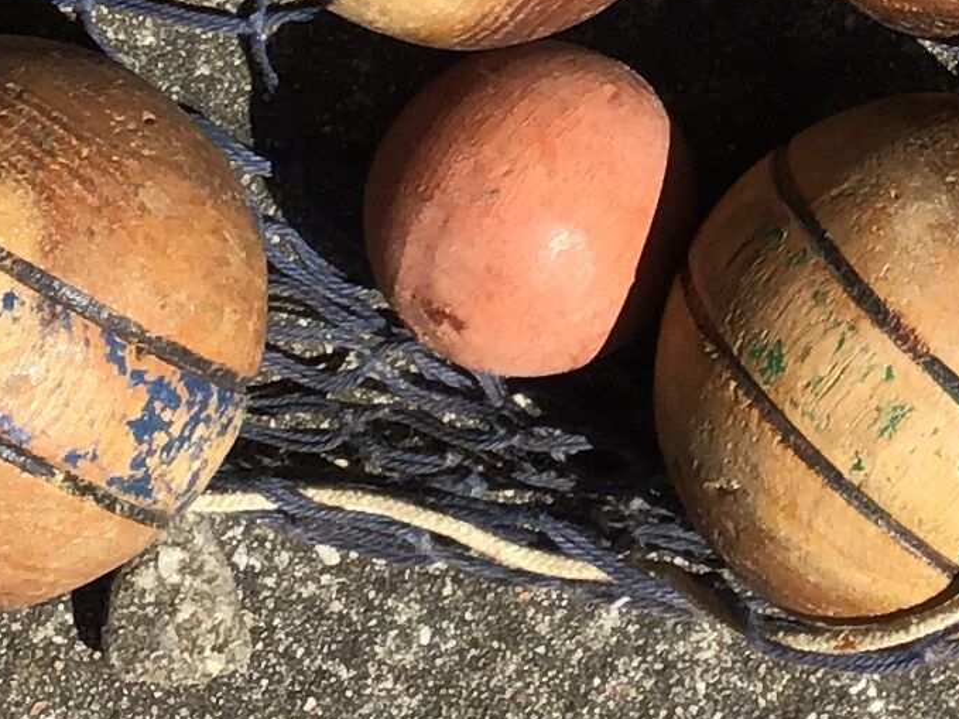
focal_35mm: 149
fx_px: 4127
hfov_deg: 13.1
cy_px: -167
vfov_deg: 9.8
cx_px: 890
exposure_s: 1/1101
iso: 25
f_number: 2.4
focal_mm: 3.3
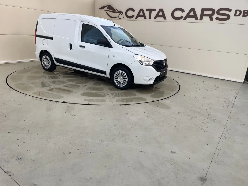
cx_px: 124
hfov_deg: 69.4
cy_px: 93
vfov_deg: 54.9
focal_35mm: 25
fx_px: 179
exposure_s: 1/287
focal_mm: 5.1
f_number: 1.6
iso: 32
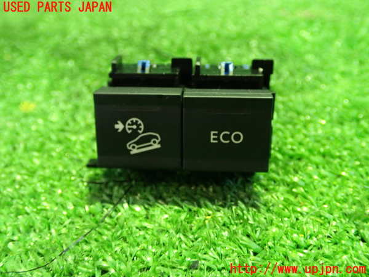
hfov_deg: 45.8
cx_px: 184
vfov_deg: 35.1
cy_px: 138
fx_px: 437
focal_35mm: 41
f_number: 2.8
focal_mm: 7.31
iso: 800
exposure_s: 1/10
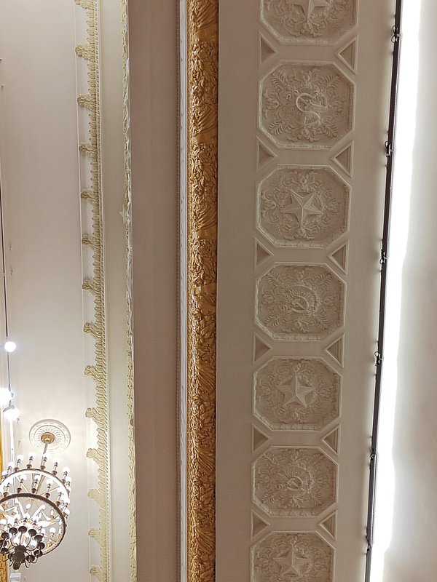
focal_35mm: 43
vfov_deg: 43.9
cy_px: 291
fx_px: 724
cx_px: 218
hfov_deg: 33.6
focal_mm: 5.52
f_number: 1.9
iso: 525
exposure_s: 1/100
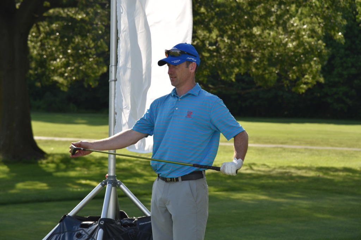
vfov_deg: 11.4
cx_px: 180
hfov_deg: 17.1
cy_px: 120
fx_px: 1203
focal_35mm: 120
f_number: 7.1
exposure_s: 1/200
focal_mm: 120
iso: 100
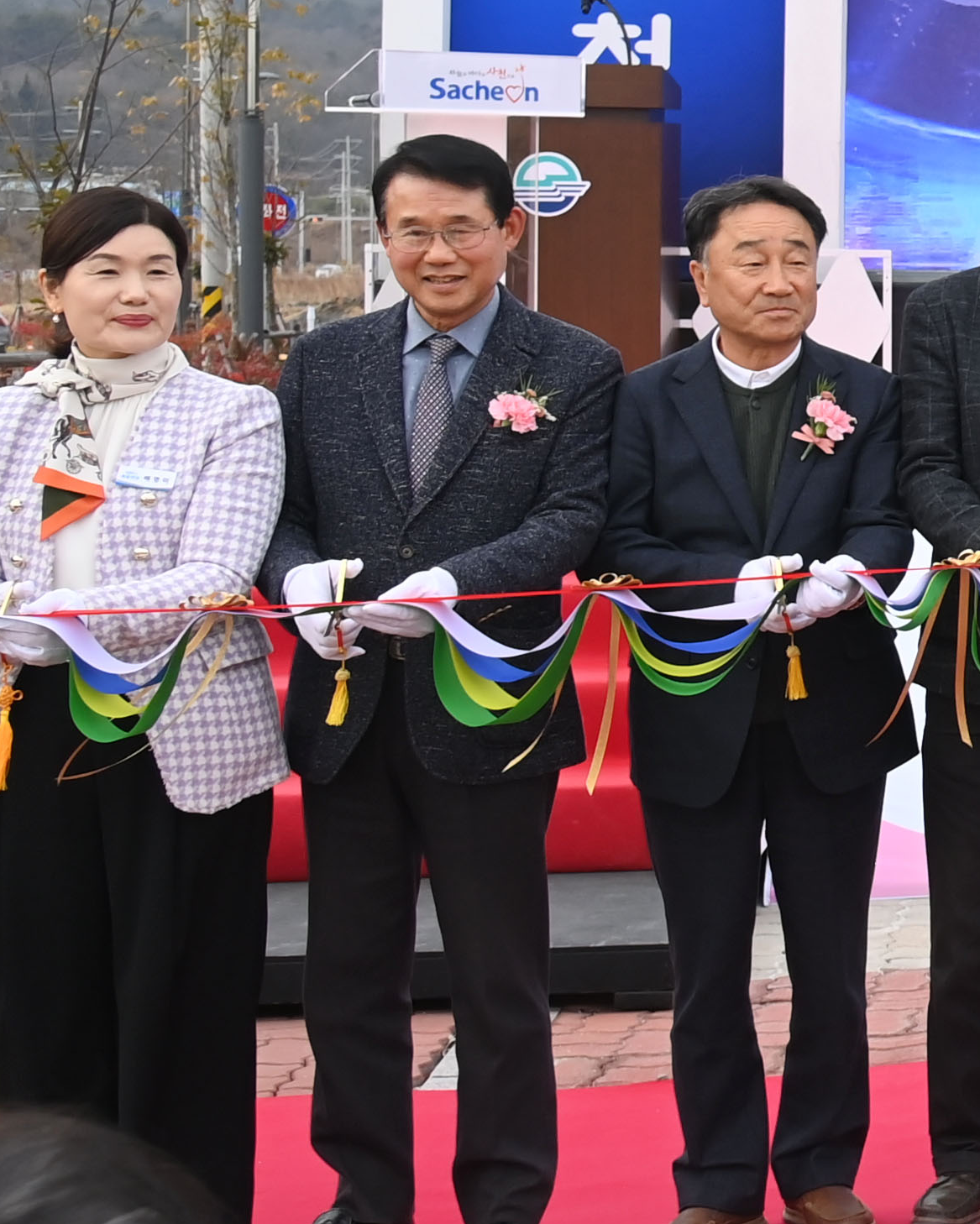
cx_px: 2187
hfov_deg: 13.9
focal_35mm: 86
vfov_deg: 21.9
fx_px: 3117
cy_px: 248
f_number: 7.1
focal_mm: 24
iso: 400
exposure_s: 1/320
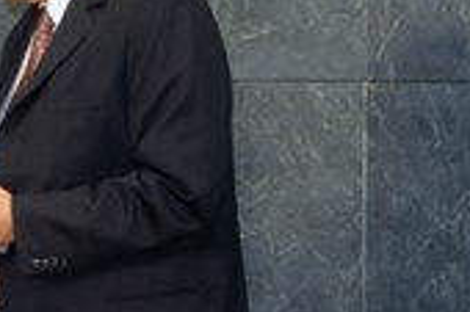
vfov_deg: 3.1
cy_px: 113
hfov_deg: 4.6
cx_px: -122
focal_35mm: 449
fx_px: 5856
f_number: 5.6
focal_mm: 170
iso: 2000
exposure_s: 1/125
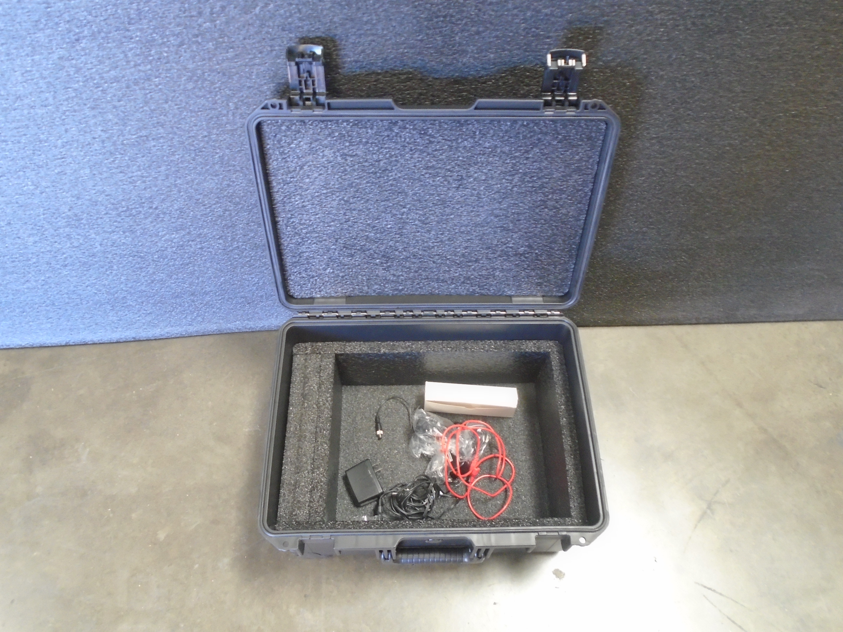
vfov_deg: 53.1
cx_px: 422
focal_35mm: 26
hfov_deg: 67.3
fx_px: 633
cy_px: 316
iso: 400
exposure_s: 1/8
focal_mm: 4.6
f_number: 3.2
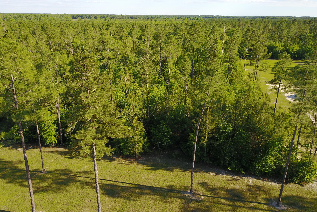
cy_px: 108
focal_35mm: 28
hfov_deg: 65.5
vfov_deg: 46.4
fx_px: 247
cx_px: 155
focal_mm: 4.73
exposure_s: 1/470
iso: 100
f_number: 2.2
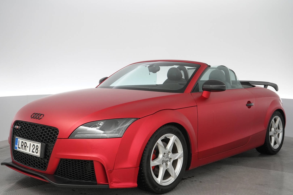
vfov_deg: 31.9
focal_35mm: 42
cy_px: 98
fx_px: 342
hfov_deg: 46.4
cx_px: 146
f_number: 7.1
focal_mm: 42
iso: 4000
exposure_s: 1/60
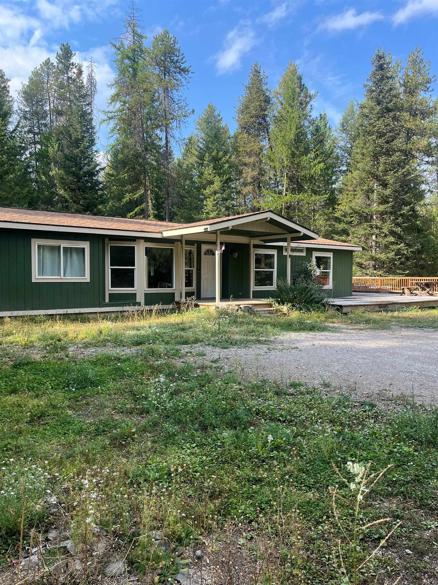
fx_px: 439
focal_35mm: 26
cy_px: 292
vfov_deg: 67.3
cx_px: 219
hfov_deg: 53.1
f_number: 1.6
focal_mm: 5.1
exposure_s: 1/975
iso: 50
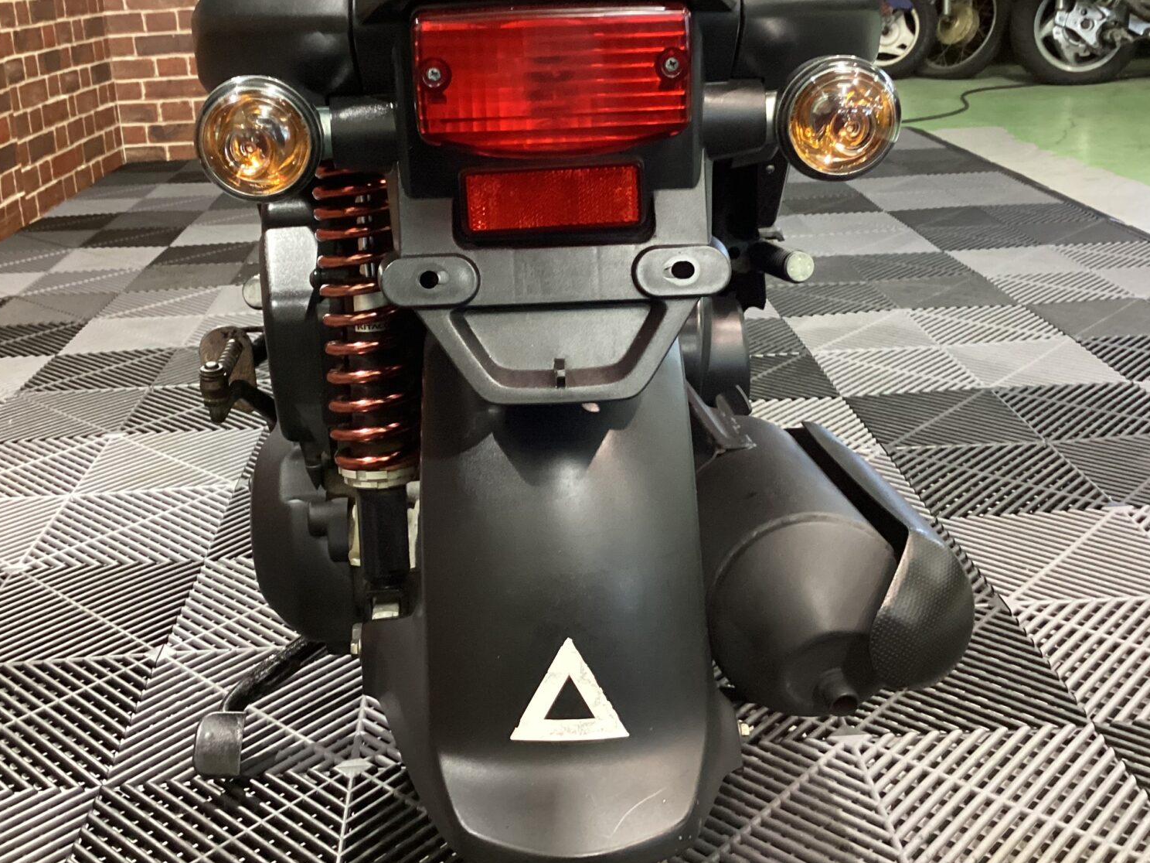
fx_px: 1329
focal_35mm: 40
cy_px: 321
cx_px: 539
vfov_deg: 35.7
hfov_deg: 46.8
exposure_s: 1/30
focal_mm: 3.3
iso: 400
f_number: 2.4
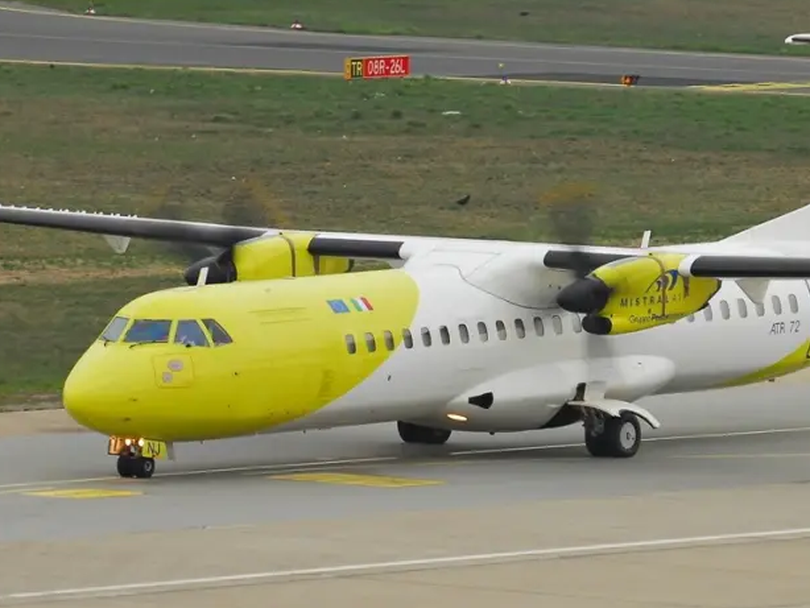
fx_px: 10974
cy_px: 289
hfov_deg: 4.2
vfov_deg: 3.2
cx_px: 542
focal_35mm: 469
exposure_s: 1/125
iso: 400
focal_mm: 195
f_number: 5.6
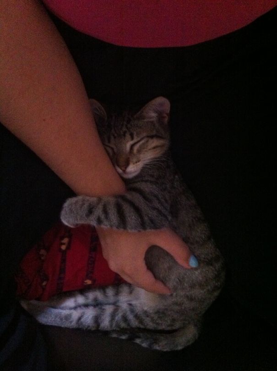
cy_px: 186
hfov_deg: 40.6
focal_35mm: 35
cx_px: 138
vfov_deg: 52.7
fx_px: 374
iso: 1000
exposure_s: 1/15
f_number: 2.8
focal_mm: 3.85
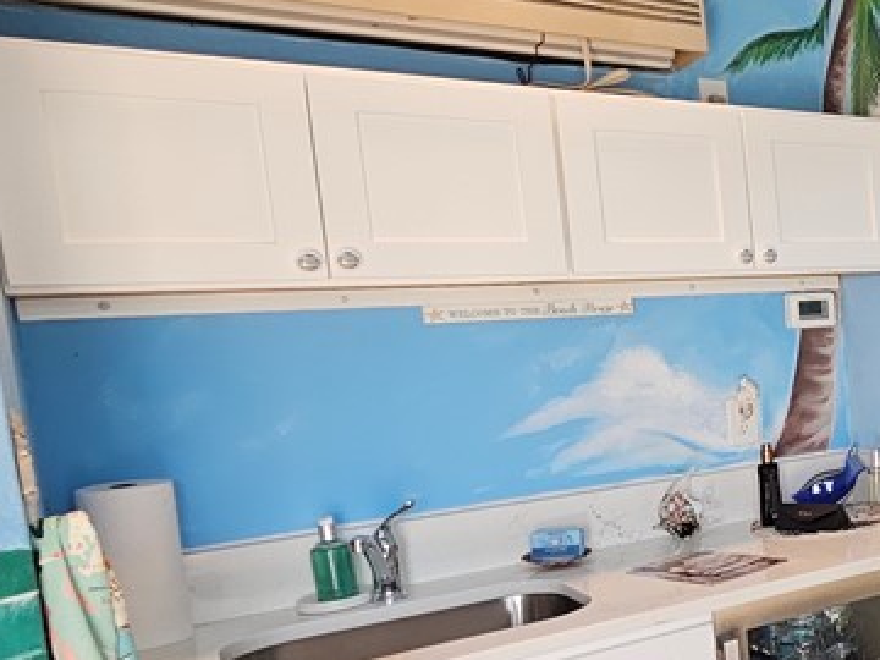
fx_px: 941
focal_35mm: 37
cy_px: 386
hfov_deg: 32.7
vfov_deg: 38.6
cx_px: 1212
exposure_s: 1/60
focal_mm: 2.2
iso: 100
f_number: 2.2
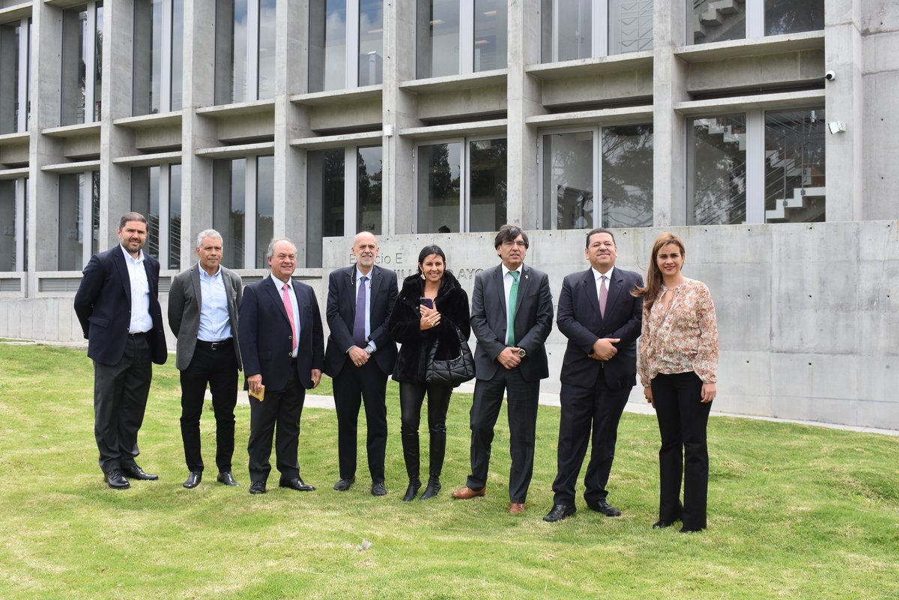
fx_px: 974
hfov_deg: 49.6
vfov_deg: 34.2
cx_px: 450
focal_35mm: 39
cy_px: 300
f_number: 8
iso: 560
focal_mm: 26
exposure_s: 1/500
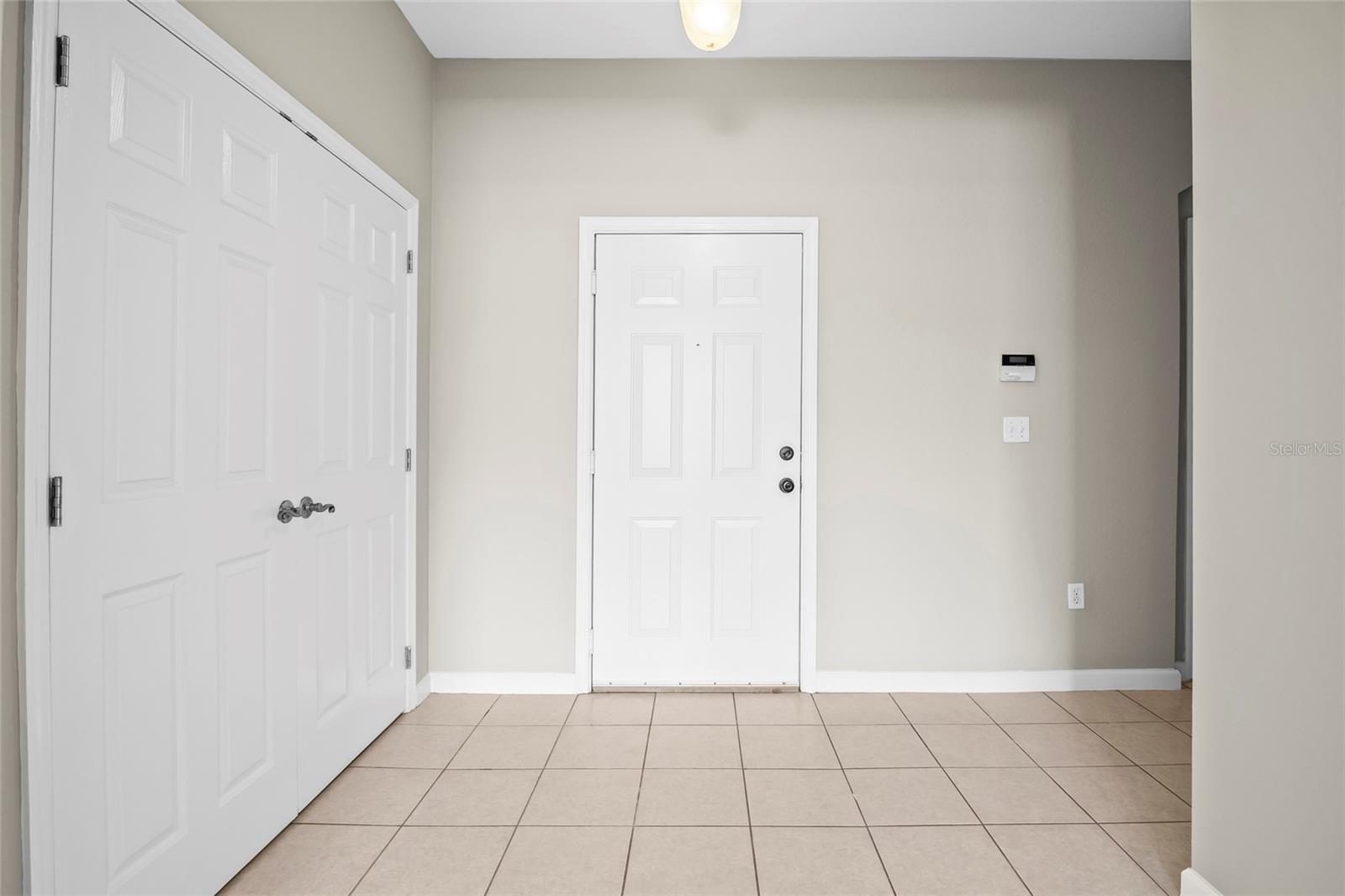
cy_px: 448
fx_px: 616
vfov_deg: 72.0
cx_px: 672
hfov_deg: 95.0
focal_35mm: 16
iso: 200
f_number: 8
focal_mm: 11
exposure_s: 1.3
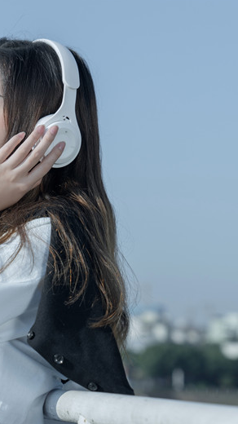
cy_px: 220
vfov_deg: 16.1
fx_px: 1494
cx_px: -91
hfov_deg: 8.9
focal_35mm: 133
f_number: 4
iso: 200
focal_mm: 66
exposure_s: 1/2000
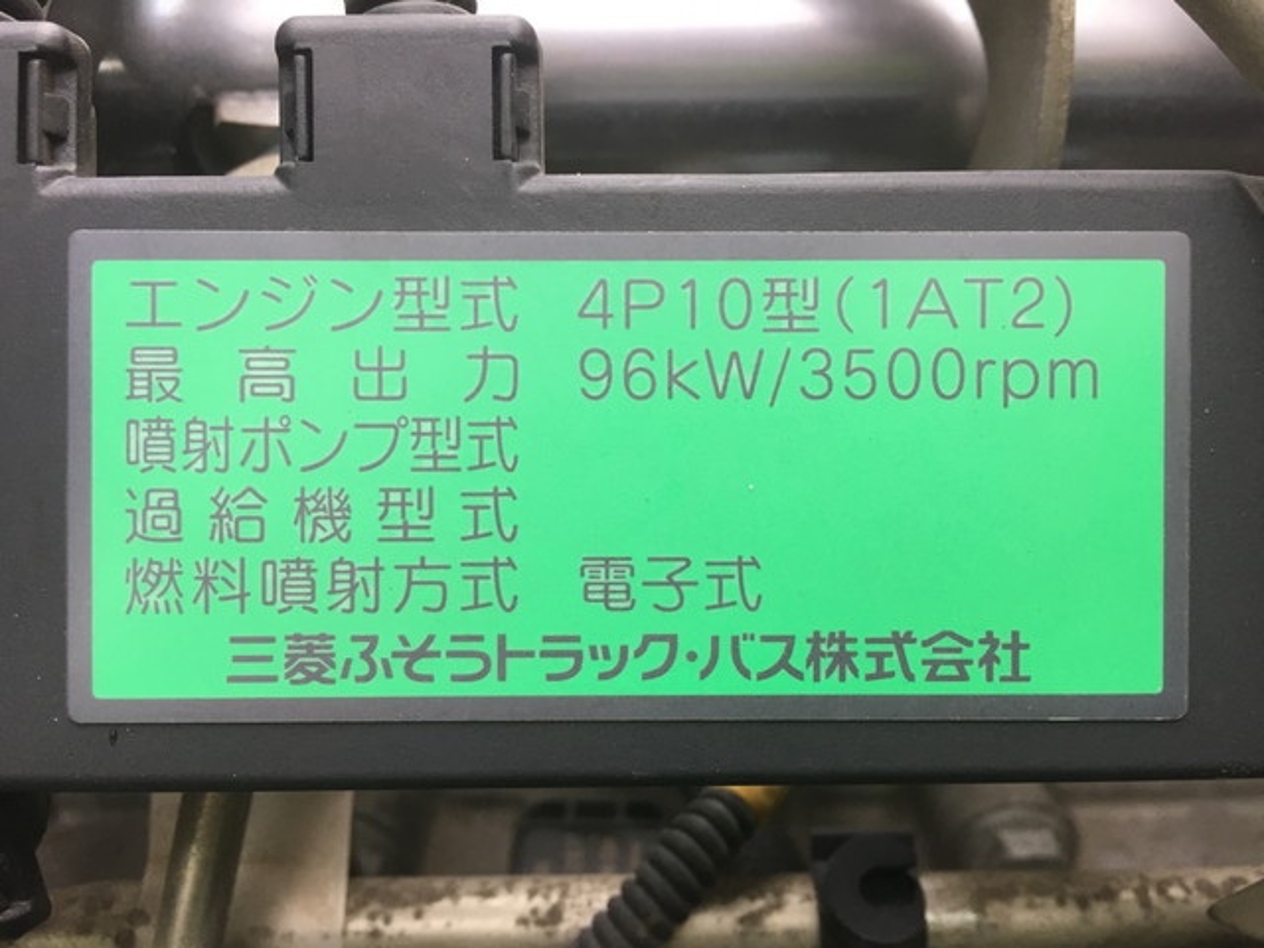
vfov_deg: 48.2
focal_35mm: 29
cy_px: 474
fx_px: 1059
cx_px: 632
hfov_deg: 61.7
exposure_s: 1/30
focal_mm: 4.15
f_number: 2.2
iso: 32
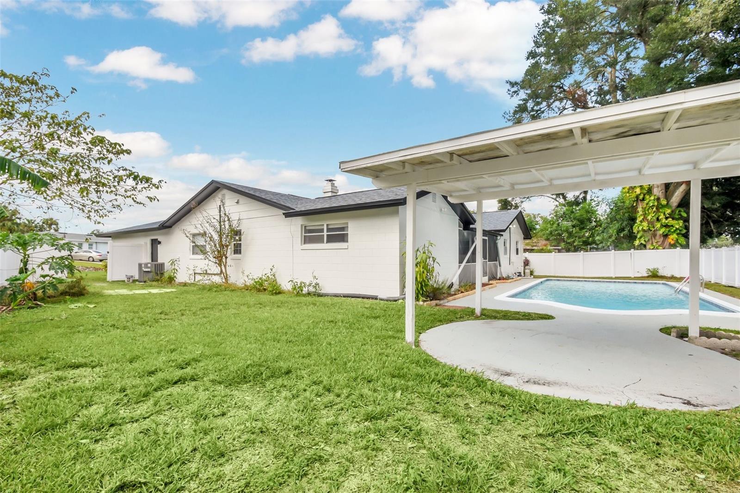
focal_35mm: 15
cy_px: 246
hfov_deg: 100.4
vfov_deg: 77.3
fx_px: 308
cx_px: 370
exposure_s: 1/50
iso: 125
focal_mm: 10
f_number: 11
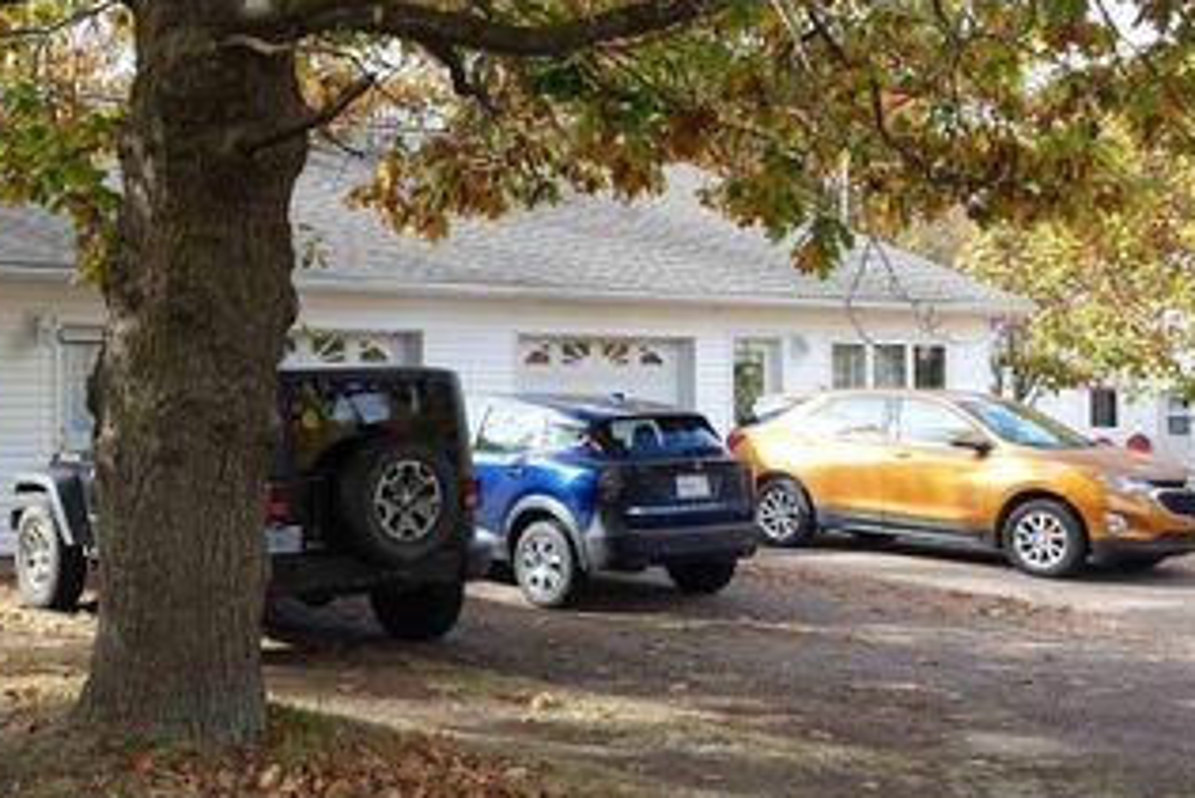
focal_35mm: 49
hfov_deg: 39.1
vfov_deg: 27.6
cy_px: 384
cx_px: 284
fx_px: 1627
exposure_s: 1/50
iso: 125
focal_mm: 11.22
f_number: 2.5
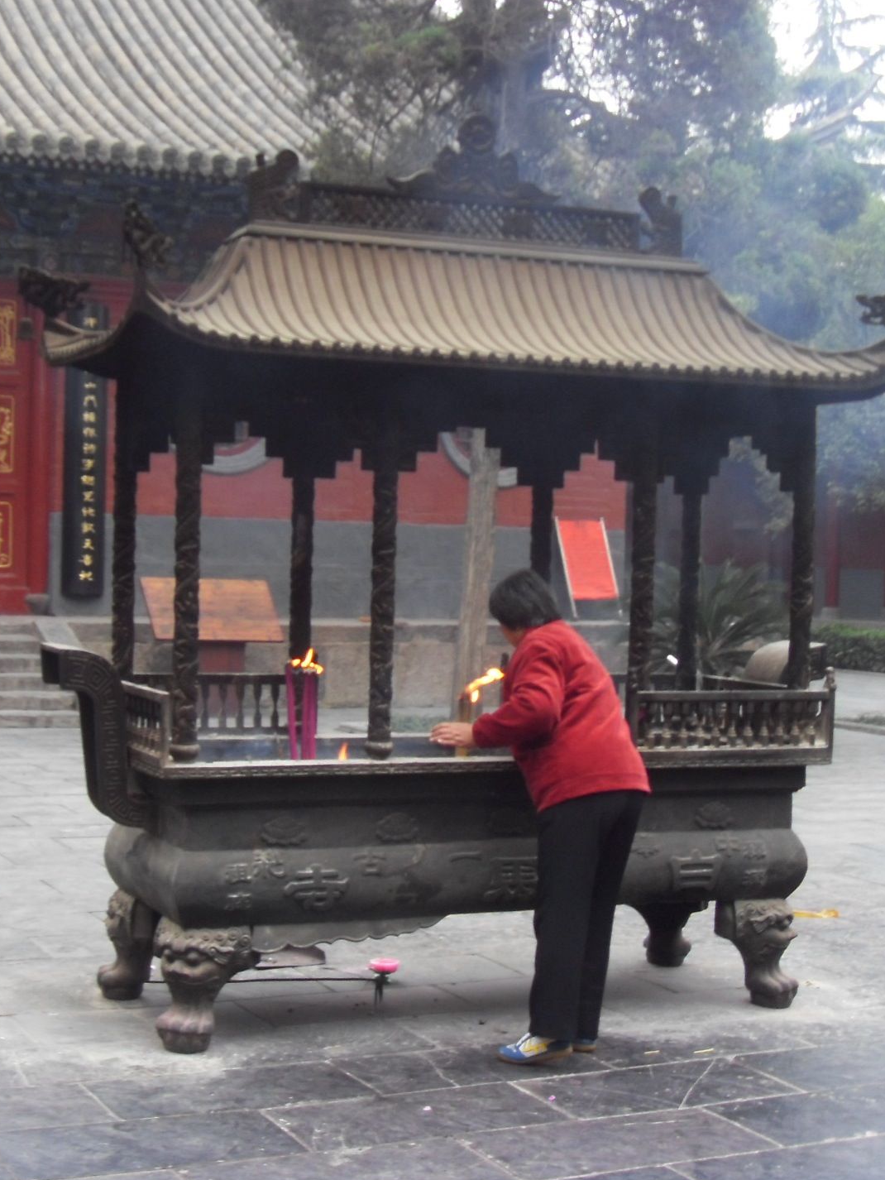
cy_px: 554
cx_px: 226
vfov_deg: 34.3
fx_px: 1908
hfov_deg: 25.8
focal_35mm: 56
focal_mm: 6.6
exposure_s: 1/45
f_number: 3.5
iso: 200
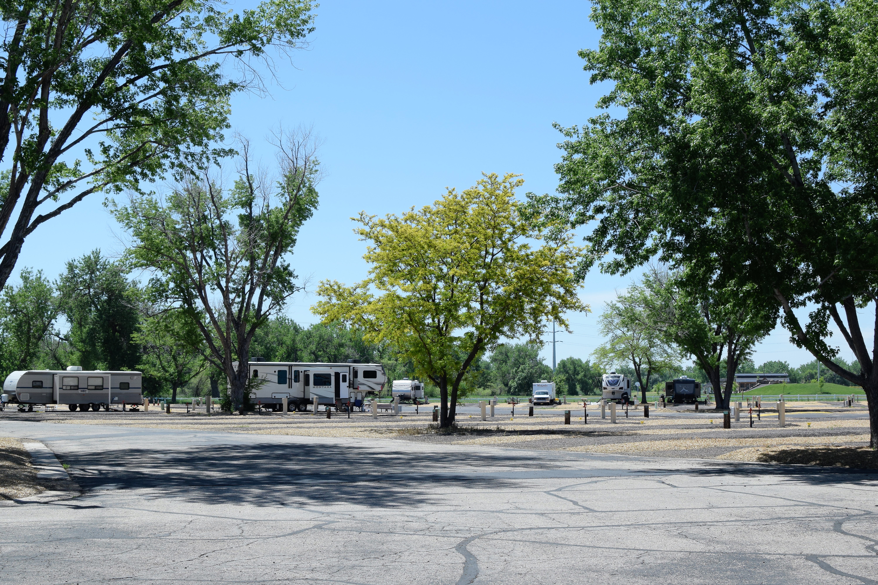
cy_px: 292
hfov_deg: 37.9
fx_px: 1280
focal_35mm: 52
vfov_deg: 25.8
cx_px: 439
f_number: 11
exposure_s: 1/640
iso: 500
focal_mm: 35
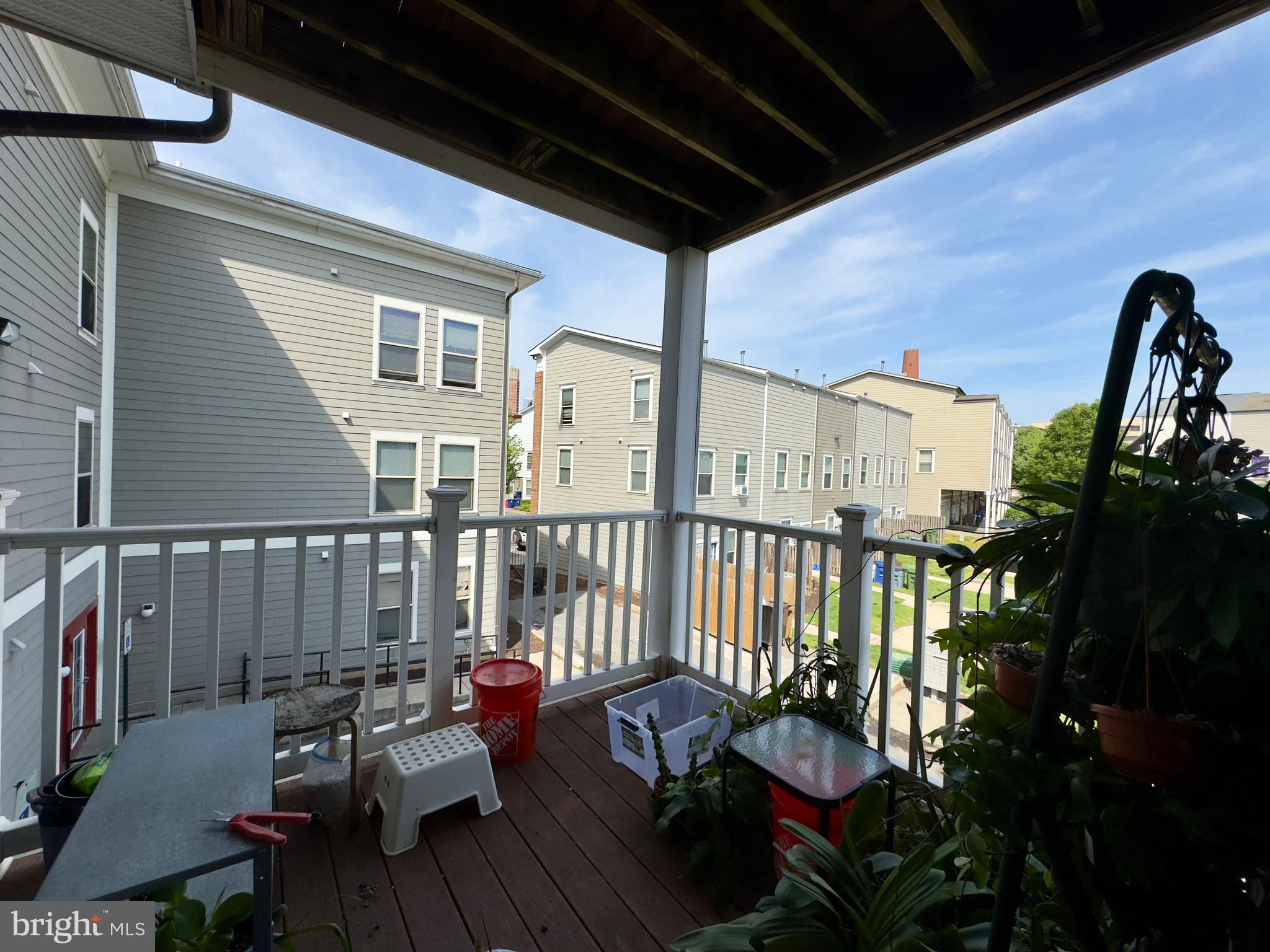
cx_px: 635
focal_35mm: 14
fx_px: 514
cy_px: 476
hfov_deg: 102.1
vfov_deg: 85.7
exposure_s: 1/2273
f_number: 2.2
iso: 50
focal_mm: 2.22
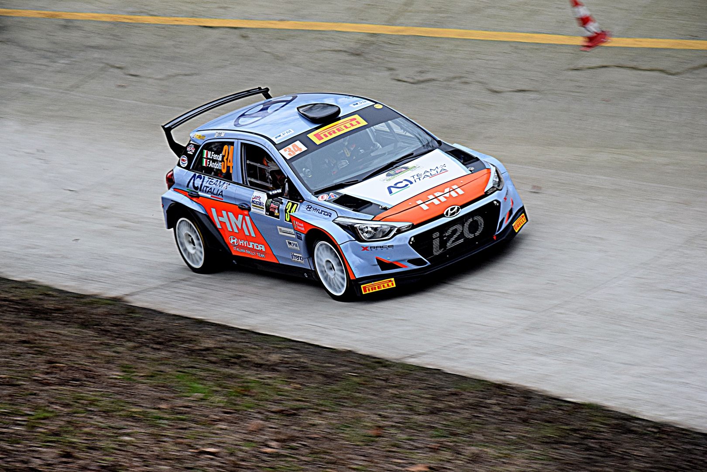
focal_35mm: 158
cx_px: 354
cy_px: 236
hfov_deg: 13.0
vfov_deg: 8.7
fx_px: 3093
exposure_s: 1/160
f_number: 9
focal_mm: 105
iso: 800
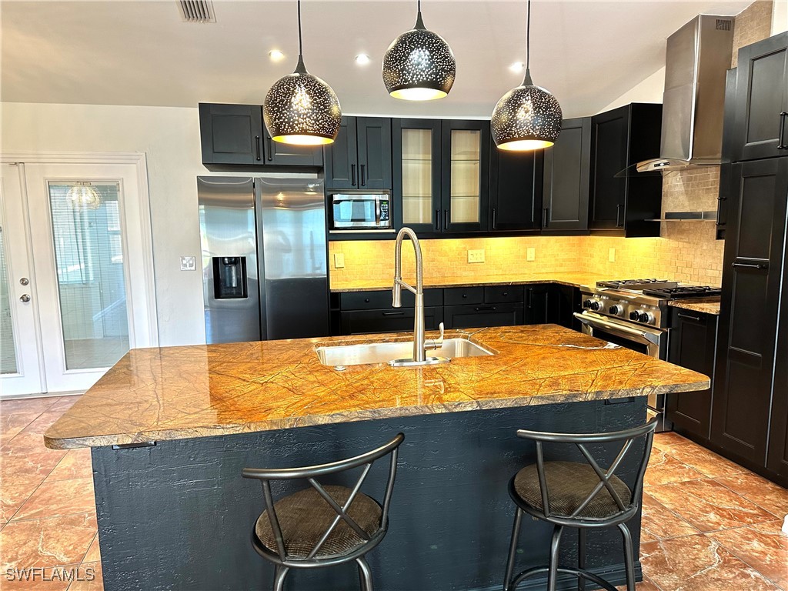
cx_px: 394
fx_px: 546
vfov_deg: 56.8
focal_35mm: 24
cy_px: 296
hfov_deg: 71.6
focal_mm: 6.86
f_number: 1.78
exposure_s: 1/60
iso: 200
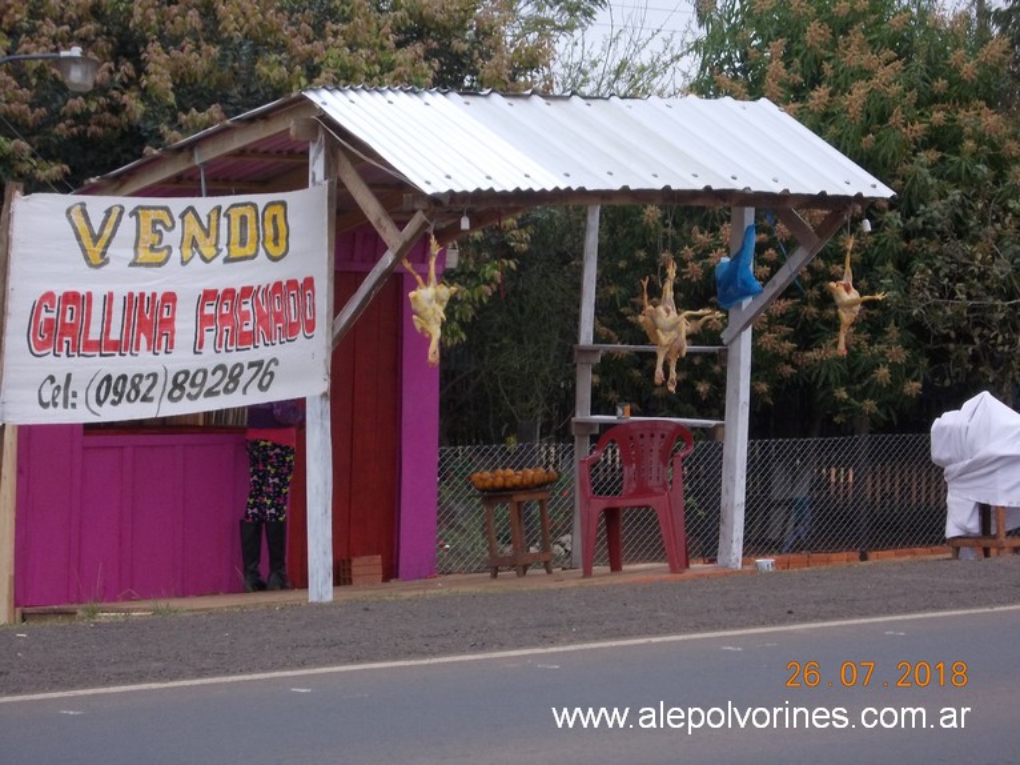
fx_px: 3329
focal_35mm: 113
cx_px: 510
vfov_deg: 13.1
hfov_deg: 17.4
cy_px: 382
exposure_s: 1/60
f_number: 5.8
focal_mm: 16
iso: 140
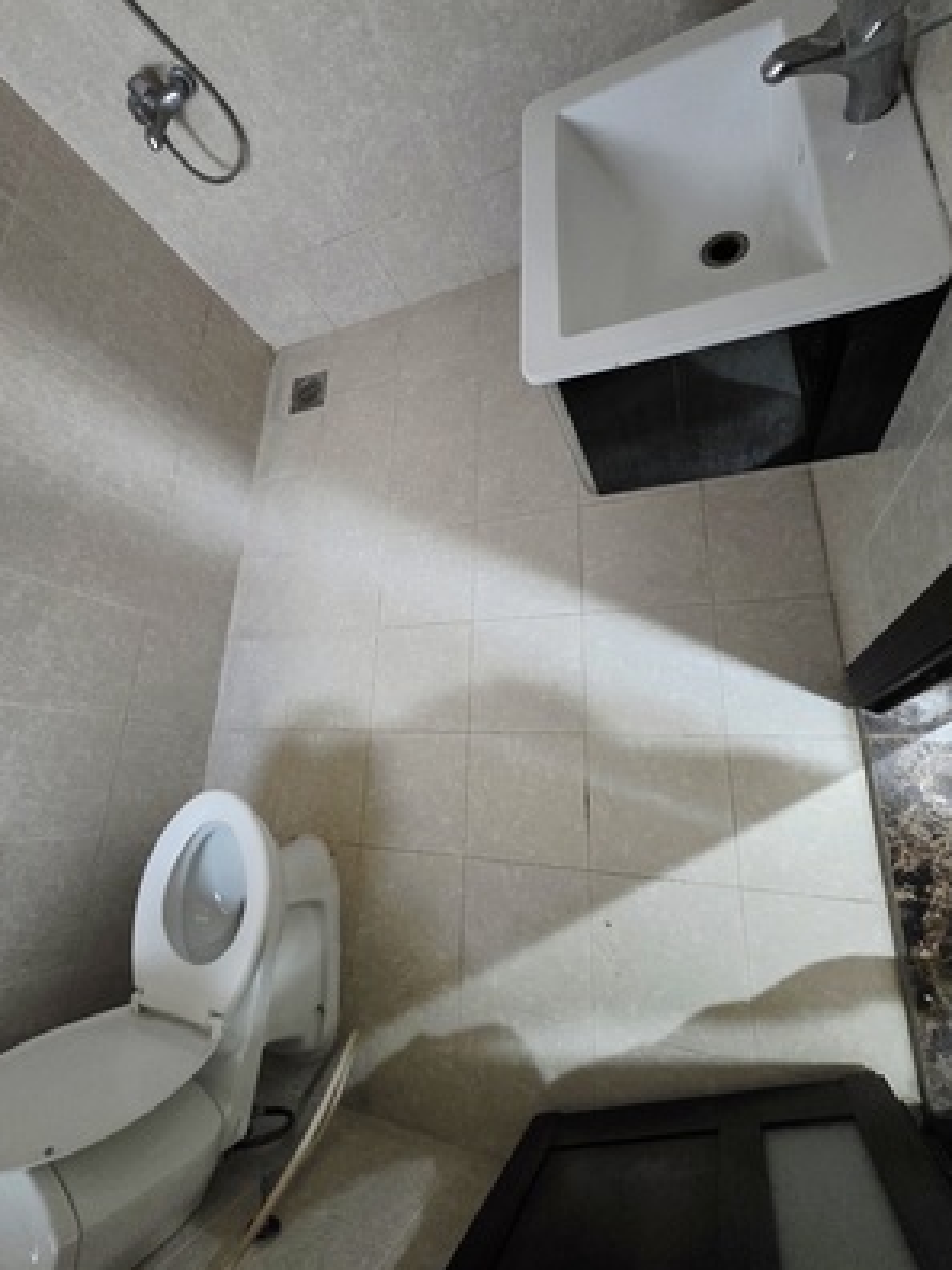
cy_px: 595
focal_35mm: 15
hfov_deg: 81.4
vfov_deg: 98.0
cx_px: 422
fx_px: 550
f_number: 1.9
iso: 1250
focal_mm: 2.2
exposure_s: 1/50.3
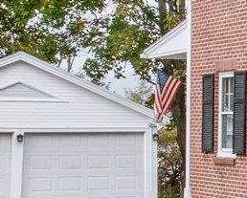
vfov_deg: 11.5
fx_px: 981
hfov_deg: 11.1
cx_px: 665
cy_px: 35
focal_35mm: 134
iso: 1000
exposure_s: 1/400
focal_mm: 12
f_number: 8
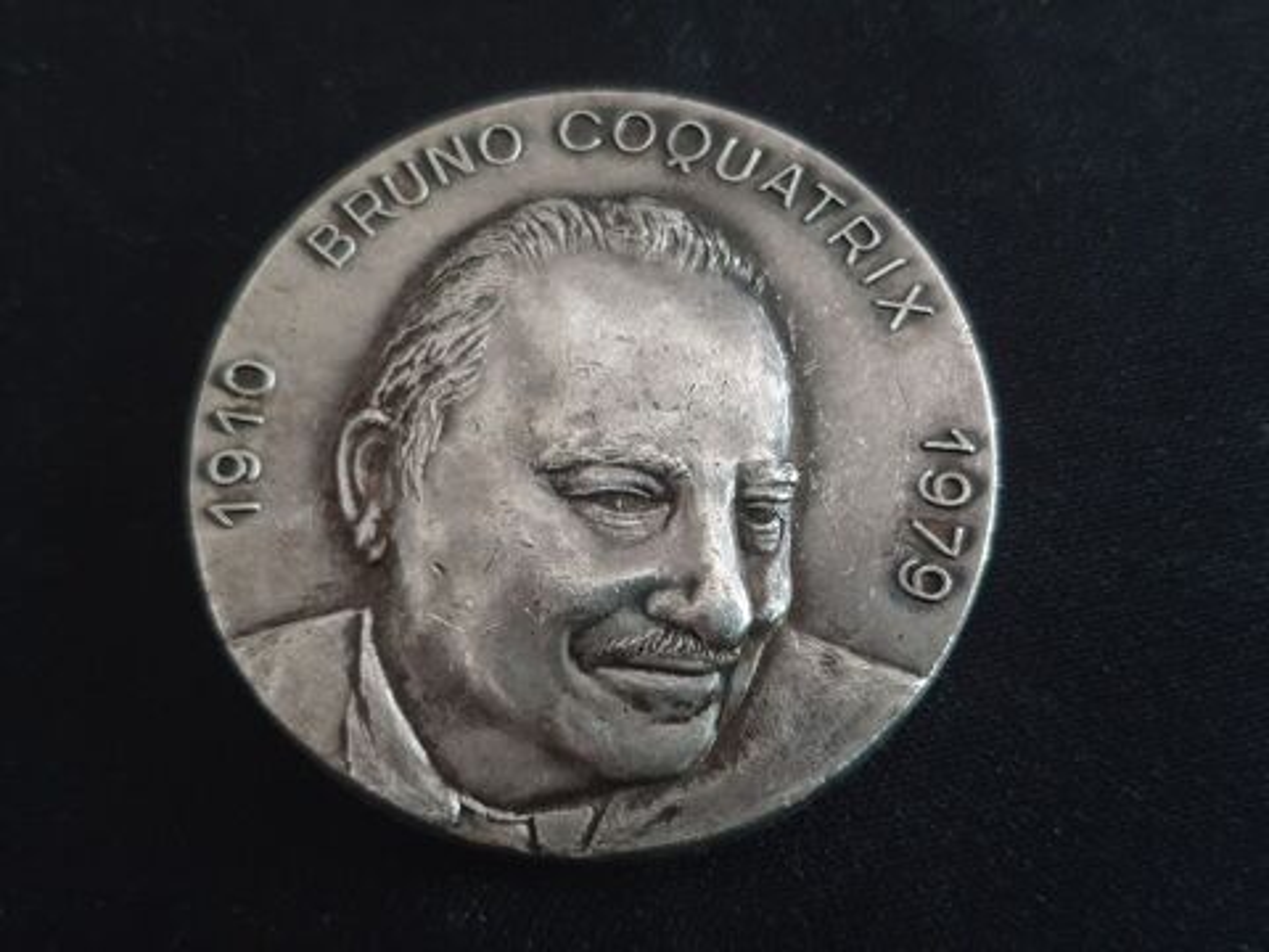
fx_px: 953
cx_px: 634
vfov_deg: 53.1
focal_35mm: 26
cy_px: 476
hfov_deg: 67.3
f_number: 1.5
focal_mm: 4.3
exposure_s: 1/13
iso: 250
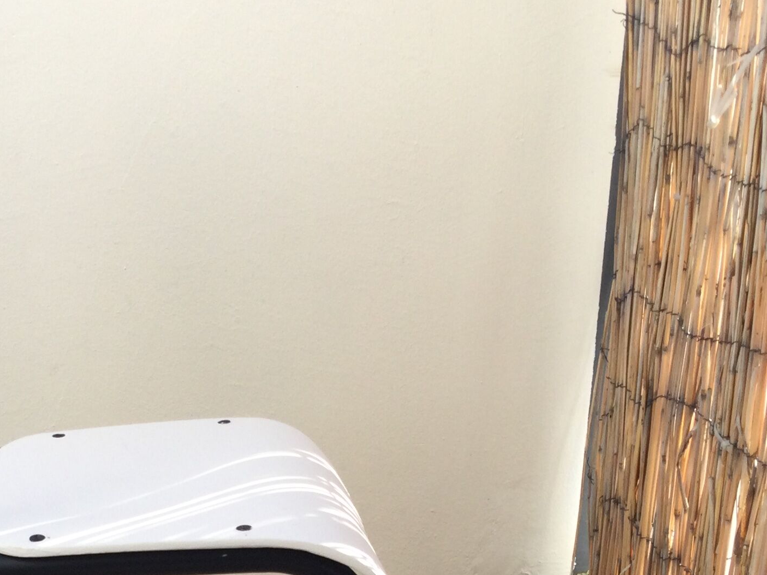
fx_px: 1595
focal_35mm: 72
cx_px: 182
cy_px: 596
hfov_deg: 26.6
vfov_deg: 19.7
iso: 25
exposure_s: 1/227
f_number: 2.4
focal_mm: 3.3
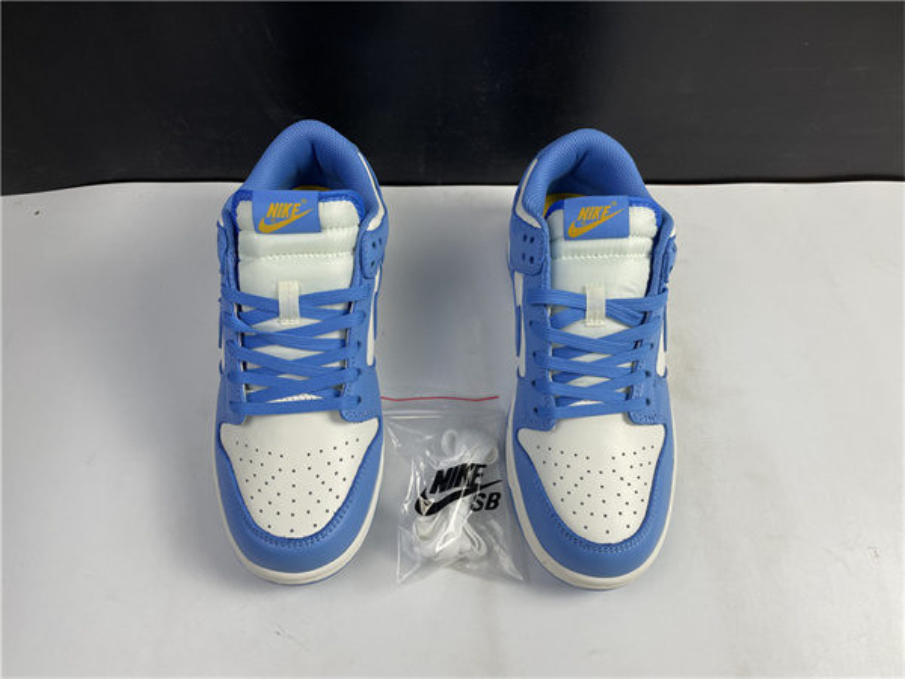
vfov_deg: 53.1
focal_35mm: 26
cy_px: 340
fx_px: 680
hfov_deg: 67.3
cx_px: 452
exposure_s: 1/108
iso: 32
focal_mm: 4.2
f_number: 1.6
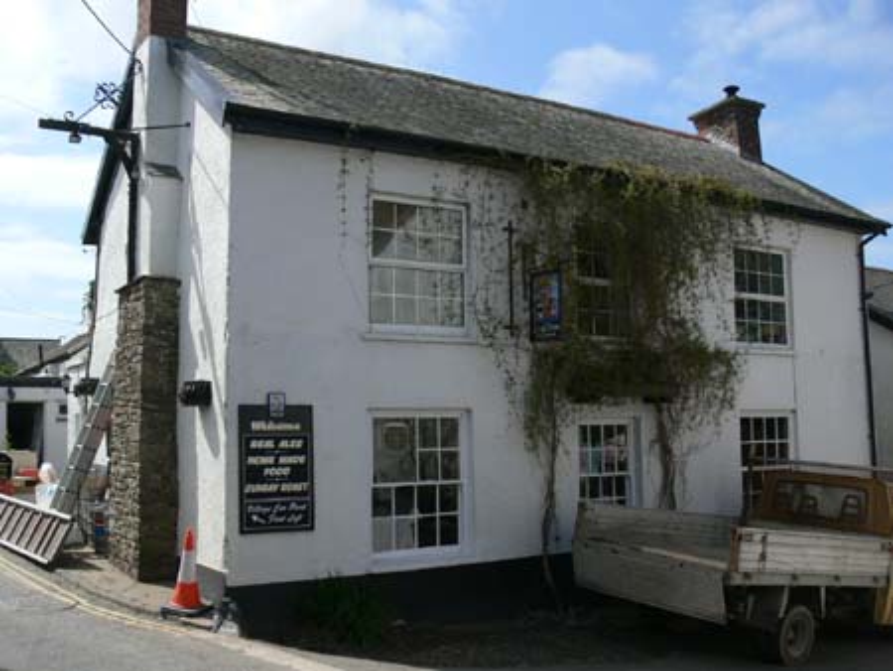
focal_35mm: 35
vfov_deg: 40.7
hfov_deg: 52.6
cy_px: 336
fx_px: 903
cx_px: 446
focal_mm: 7.4
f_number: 4
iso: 100
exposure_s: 1/1000
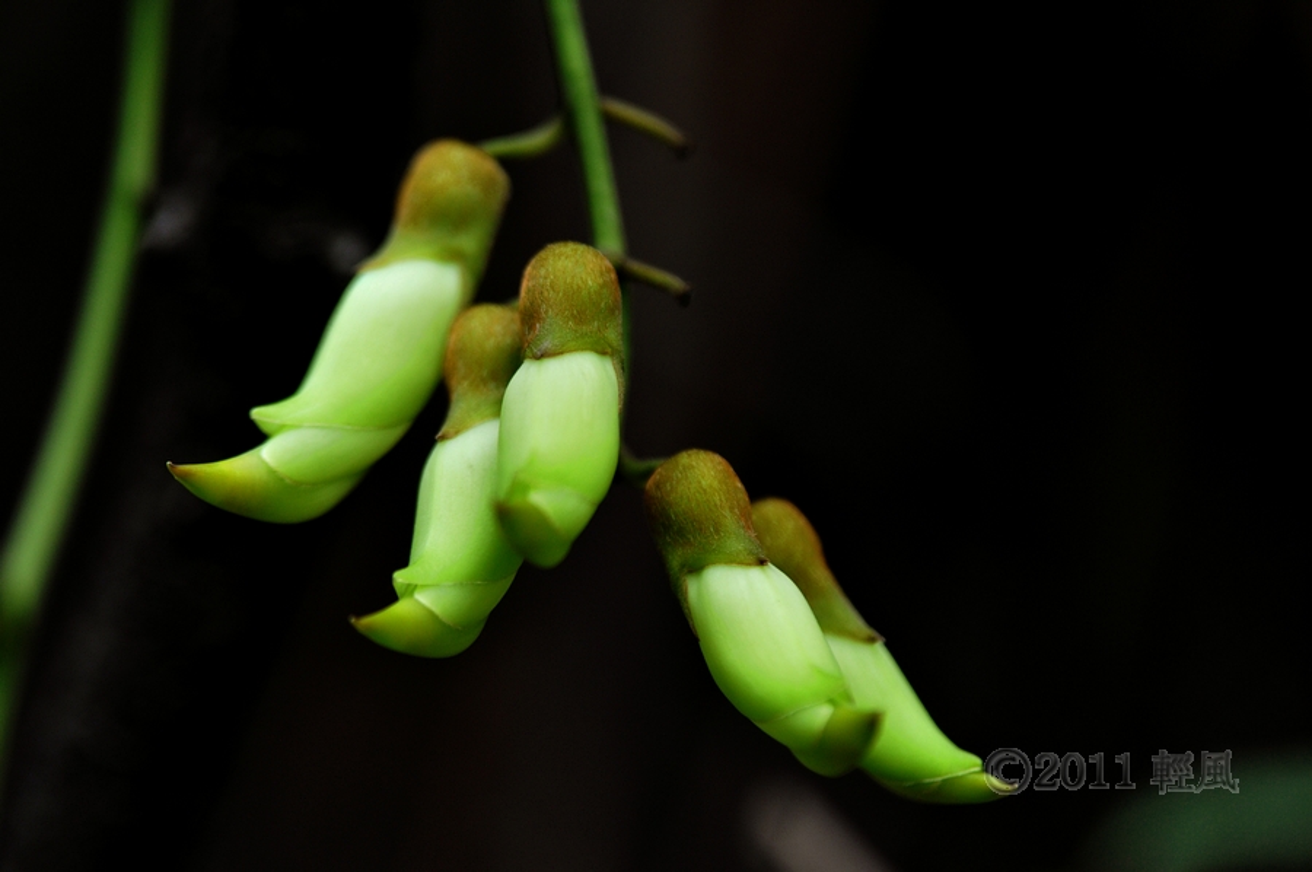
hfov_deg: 9.5
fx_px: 7918
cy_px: 436
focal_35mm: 218
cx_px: 656
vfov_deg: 6.3
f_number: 3.5
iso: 640
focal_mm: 145
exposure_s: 1/500
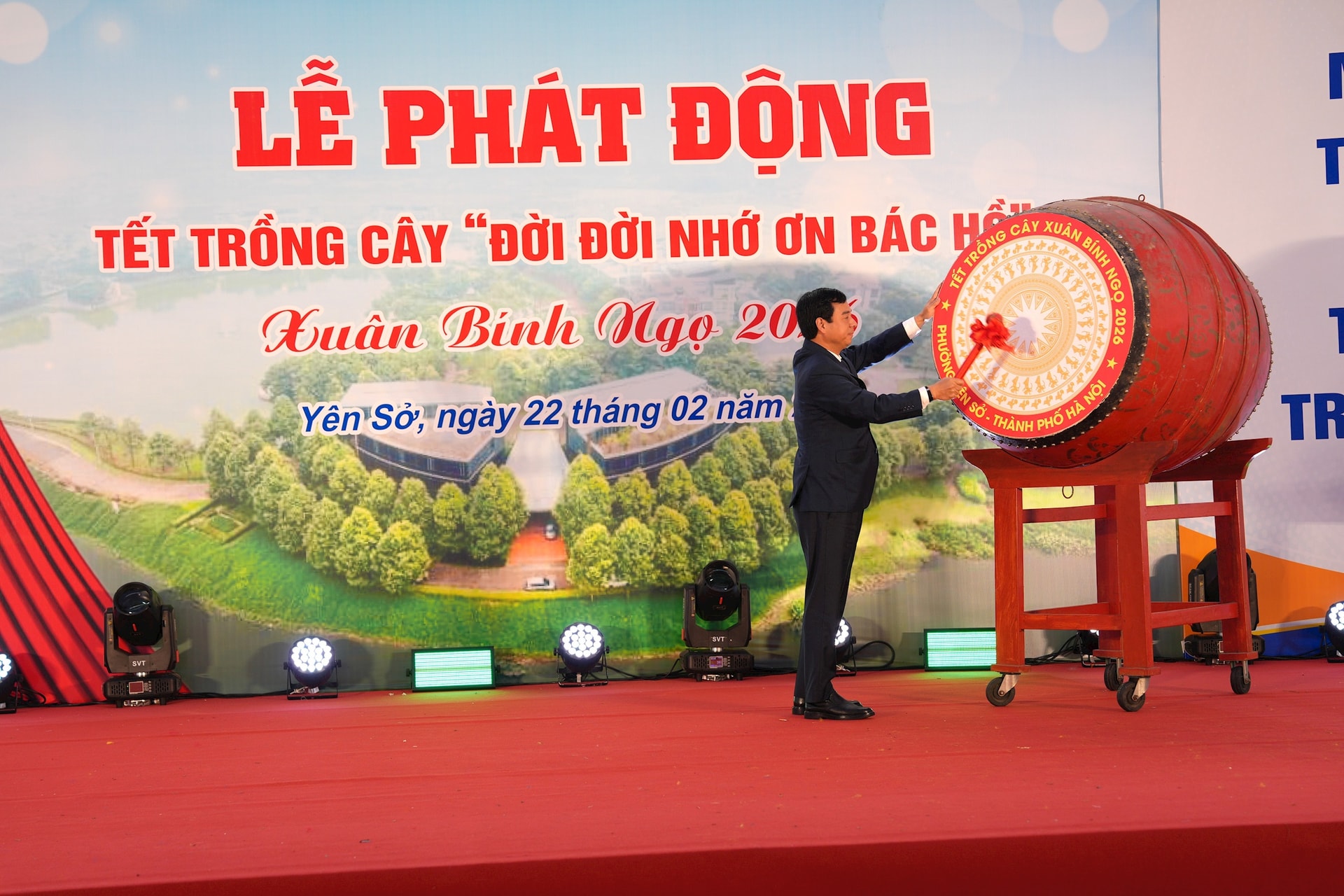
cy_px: 448
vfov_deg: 19.5
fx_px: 2613
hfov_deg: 28.8
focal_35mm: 70
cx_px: 672
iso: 200
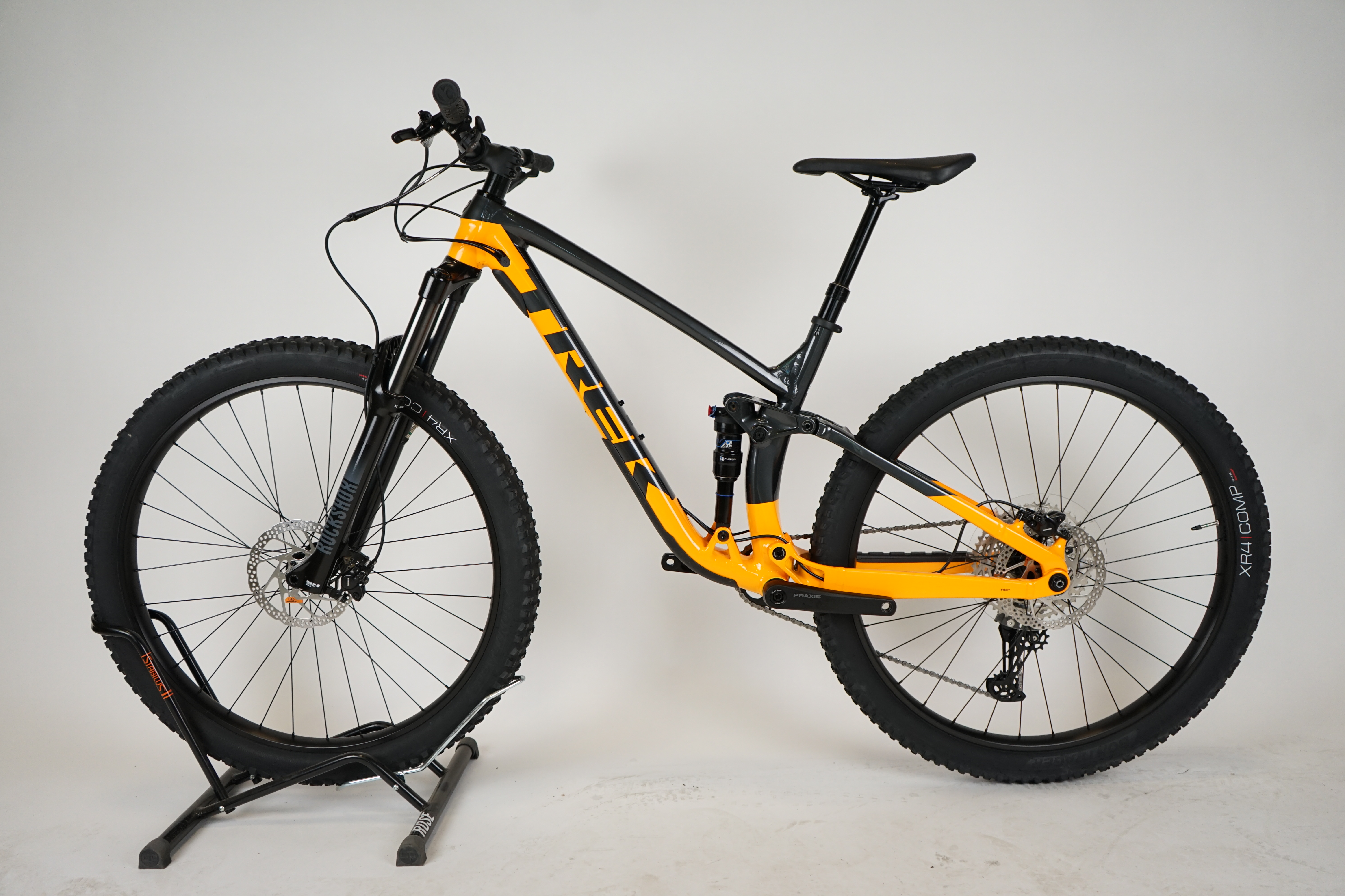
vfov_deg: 46.4
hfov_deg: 65.5
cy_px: 448
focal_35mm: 28
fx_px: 1046
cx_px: 672
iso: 640
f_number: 3.5
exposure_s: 1/200
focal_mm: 28
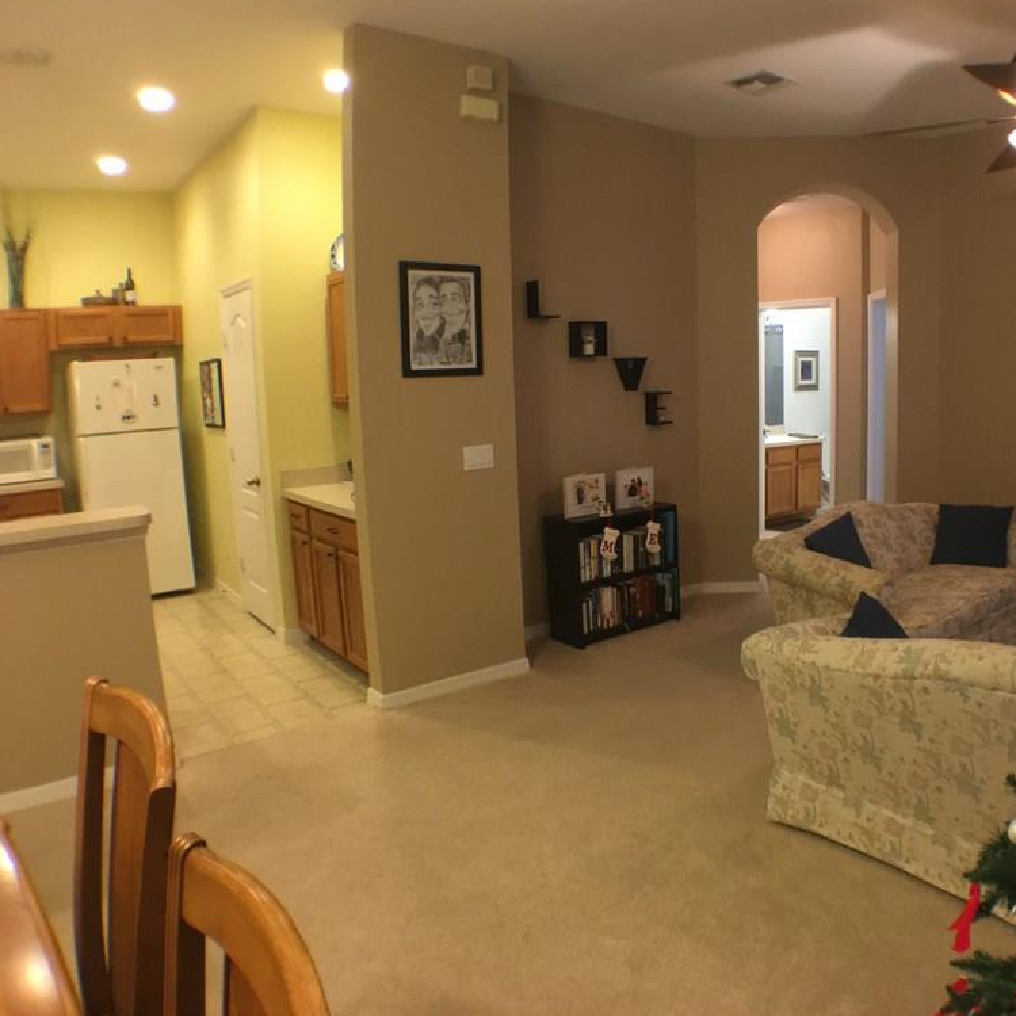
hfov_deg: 46.5
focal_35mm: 35
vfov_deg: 47.2
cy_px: 503
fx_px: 1162
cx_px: 676
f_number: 2.2
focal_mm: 4.15
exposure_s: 1/30
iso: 160
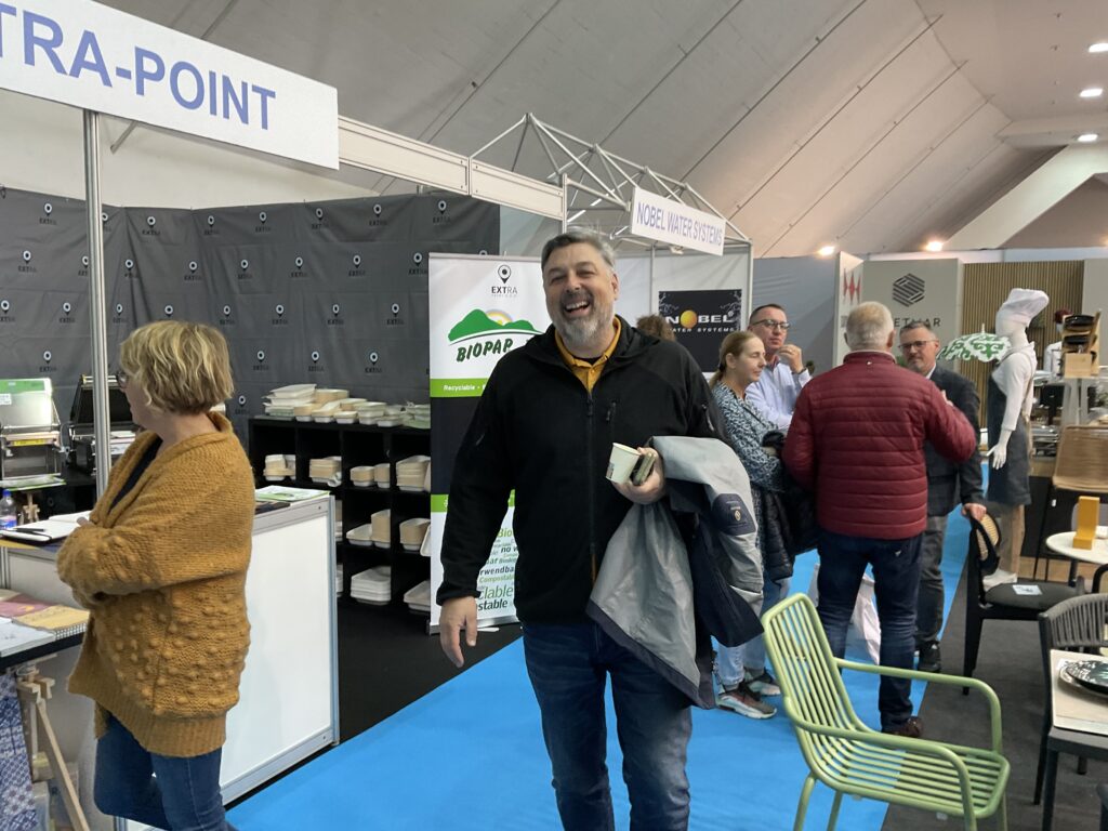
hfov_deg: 61.7
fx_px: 928
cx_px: 554
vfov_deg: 48.2
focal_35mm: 29
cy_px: 416
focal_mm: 3
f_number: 1.8
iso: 64
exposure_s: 1/50
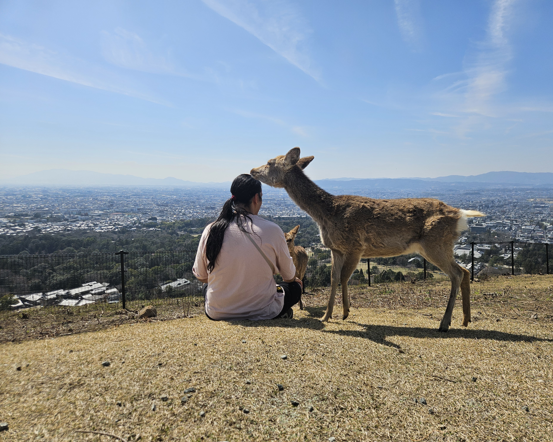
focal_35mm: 24
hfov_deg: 70.2
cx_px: 292
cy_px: 221
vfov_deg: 58.8
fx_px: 393
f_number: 1.8
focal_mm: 5.4
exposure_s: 1/3151
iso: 25
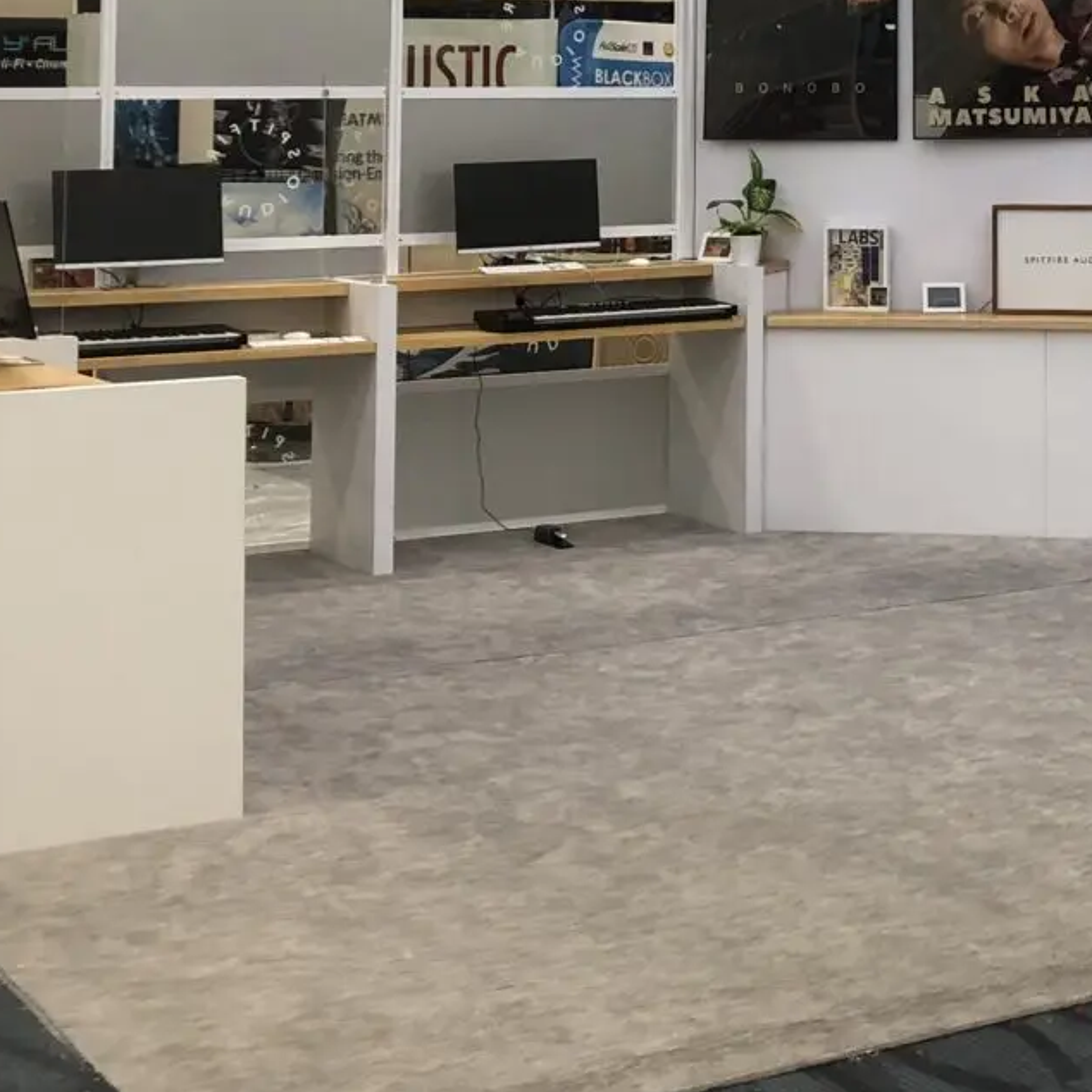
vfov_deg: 22.1
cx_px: 1051
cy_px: -29
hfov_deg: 22.3
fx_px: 2677
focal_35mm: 75
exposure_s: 1/30
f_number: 1.8
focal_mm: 3.99
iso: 32
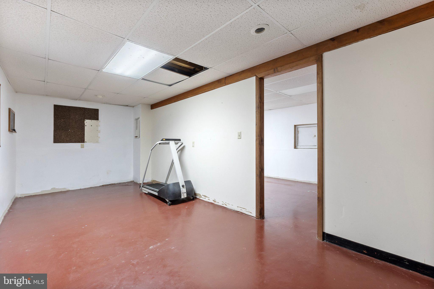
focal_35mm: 15
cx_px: 217
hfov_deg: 100.4
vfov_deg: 77.3
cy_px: 144
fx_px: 181
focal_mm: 10
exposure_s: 1/1.25
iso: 640
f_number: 8
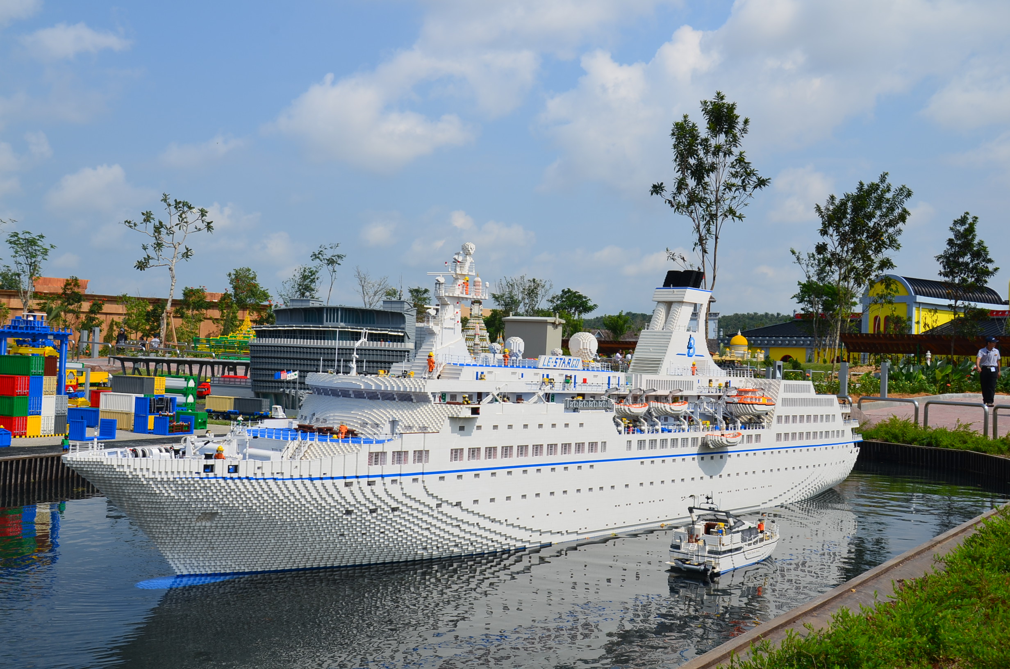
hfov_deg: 45.0
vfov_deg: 30.7
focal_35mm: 44
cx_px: 505
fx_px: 1218
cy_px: 334
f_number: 13
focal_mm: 29
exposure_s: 1/200
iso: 100
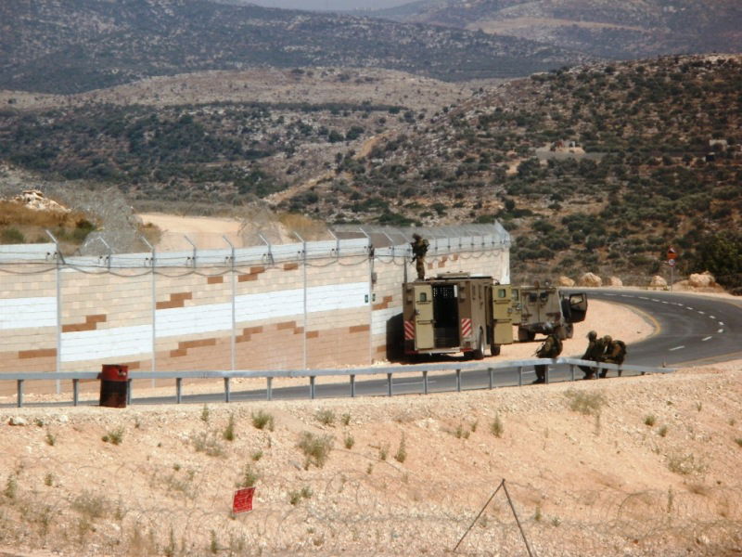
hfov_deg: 11.0
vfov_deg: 8.2
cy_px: 278
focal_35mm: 180
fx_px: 3858
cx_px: 371
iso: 100
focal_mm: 31.5
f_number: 8.8
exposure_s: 1/500
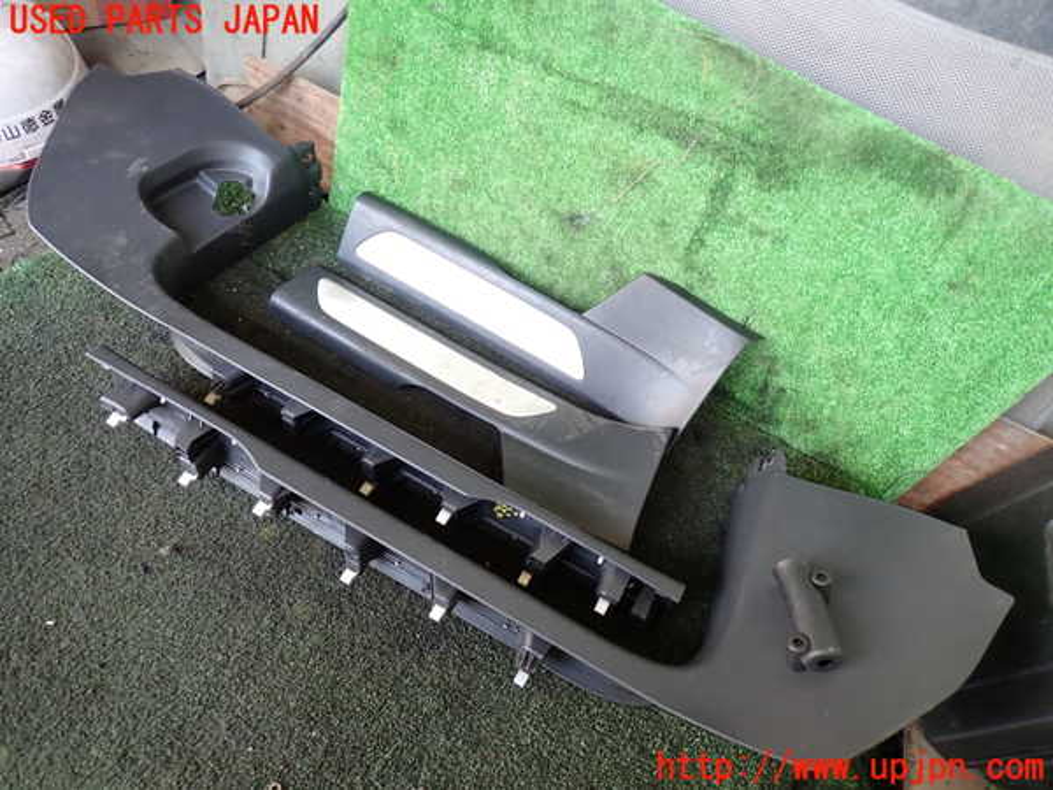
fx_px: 760
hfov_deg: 69.4
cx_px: 526
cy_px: 395
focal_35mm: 25
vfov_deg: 54.9
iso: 160
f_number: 2
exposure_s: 1/60
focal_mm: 4.5
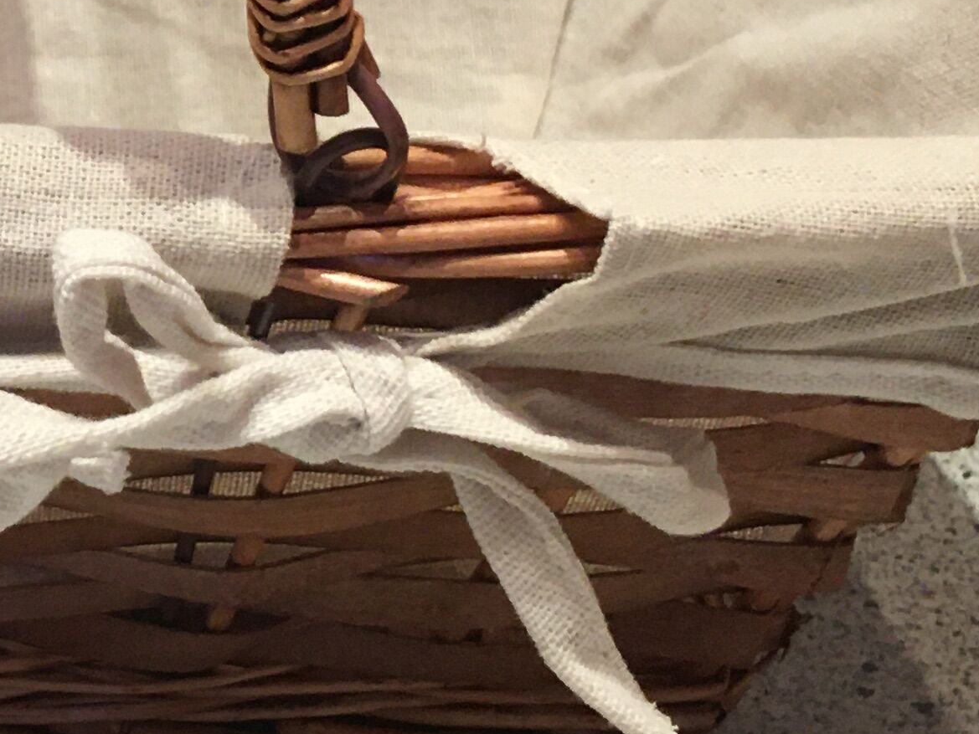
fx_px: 2828
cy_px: -18
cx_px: -13
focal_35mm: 100
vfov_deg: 14.5
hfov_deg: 19.1
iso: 125
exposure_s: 1/33
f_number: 2.2
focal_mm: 4.15
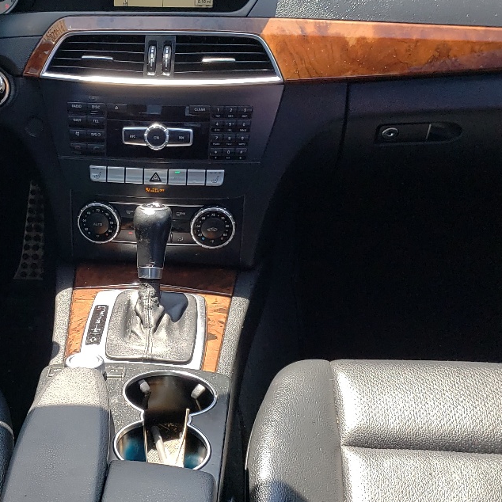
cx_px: 112
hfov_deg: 29.0
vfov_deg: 29.6
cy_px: 253
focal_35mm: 58
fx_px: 952
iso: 50
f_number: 1.5
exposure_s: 1/370
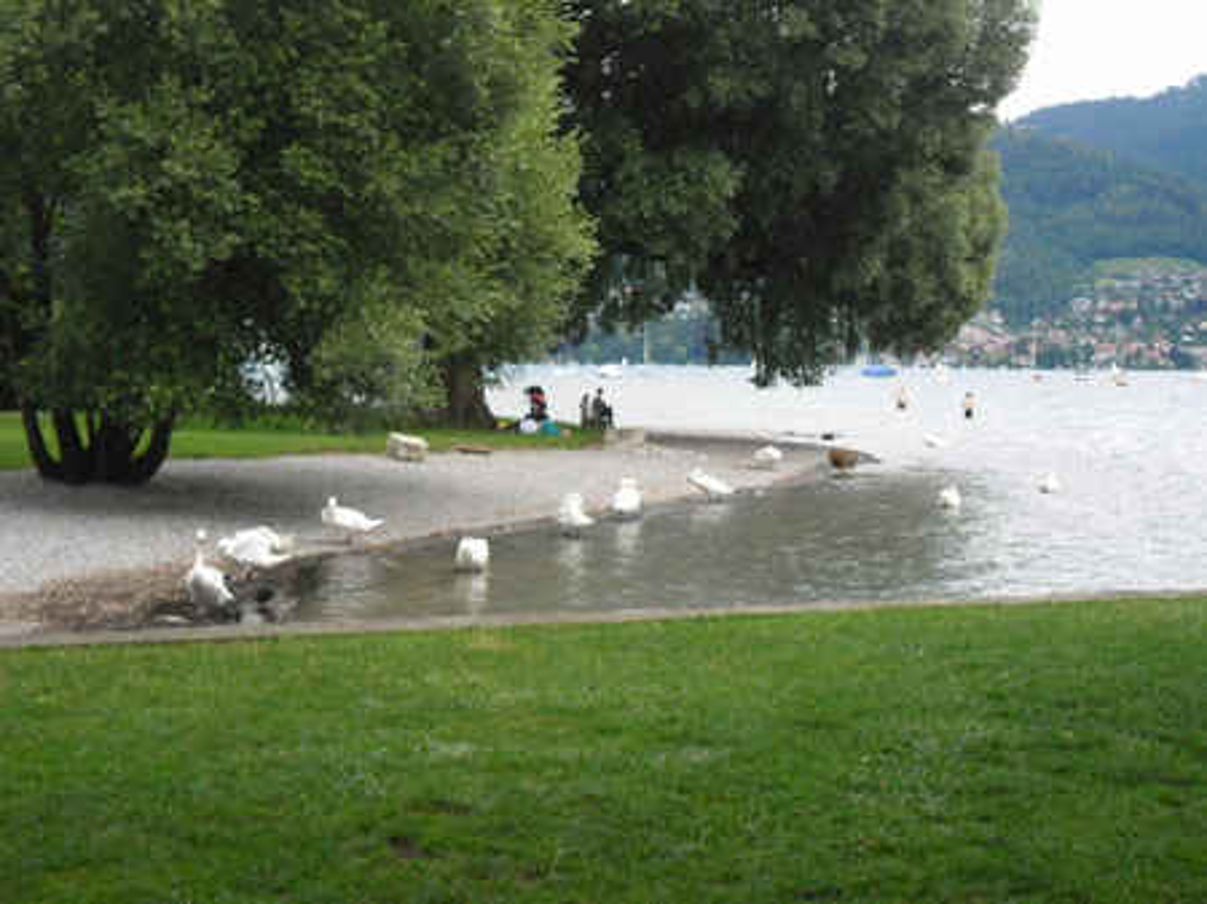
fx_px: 2196
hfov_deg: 30.7
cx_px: 604
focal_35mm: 63
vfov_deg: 23.3
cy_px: 452
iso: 80
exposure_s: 1/90
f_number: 5.7
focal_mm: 11.2
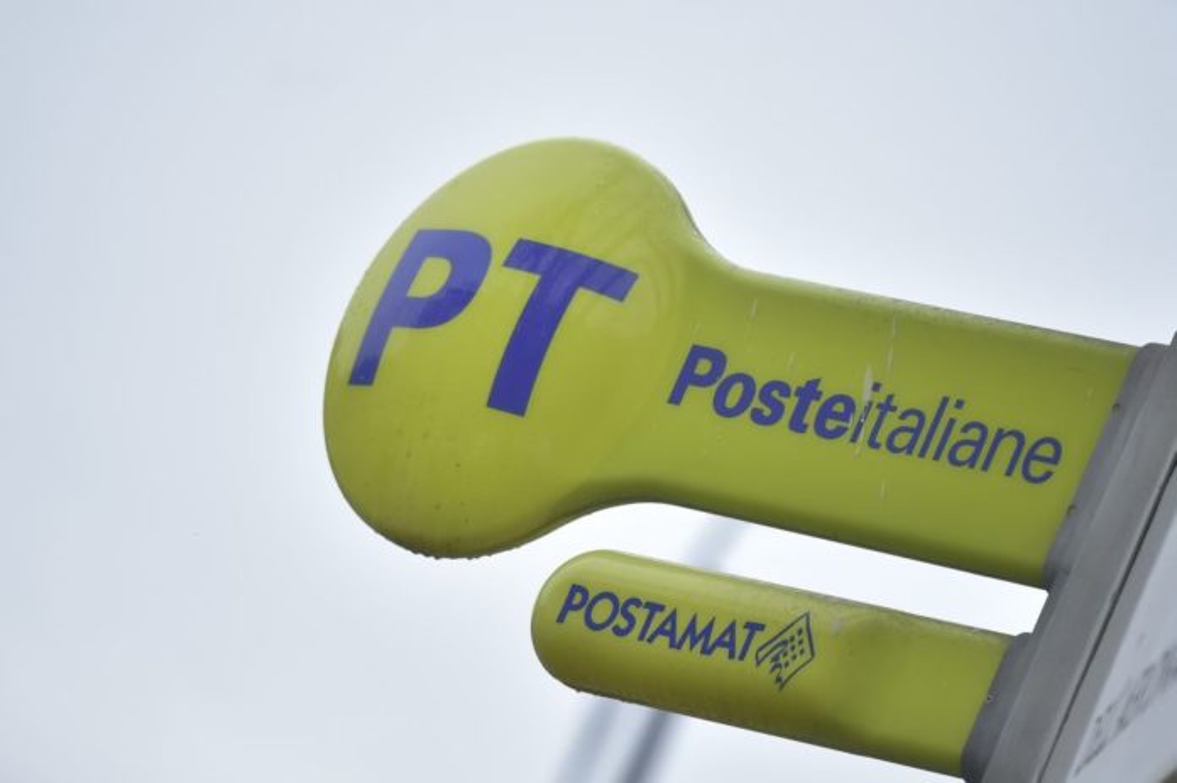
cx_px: 588
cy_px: 392
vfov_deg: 6.9
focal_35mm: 200
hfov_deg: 10.3
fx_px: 6534
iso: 320
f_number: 14
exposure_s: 1/1250
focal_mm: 200
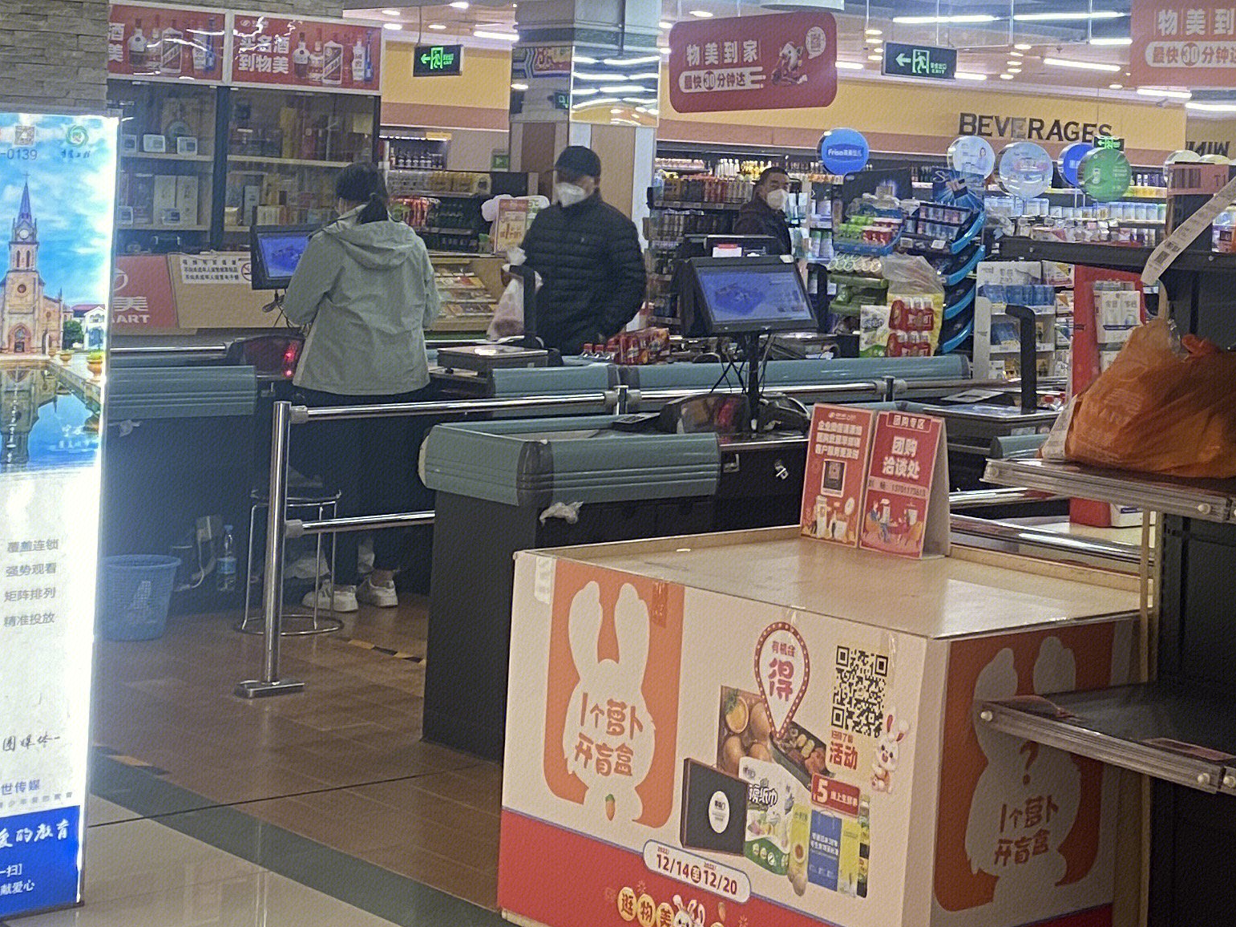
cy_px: 129
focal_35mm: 68
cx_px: 1104
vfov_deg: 21.2
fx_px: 2428
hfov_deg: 27.6
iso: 80
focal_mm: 4.25
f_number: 1.8
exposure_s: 1/50
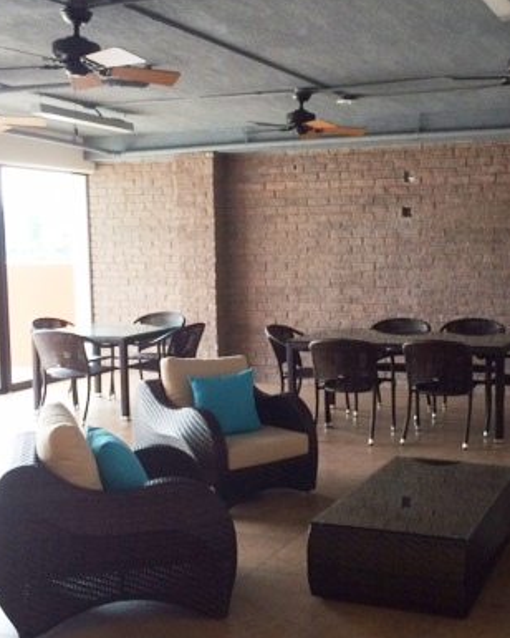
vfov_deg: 39.5
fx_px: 887
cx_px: 325
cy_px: 321
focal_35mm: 47
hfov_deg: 31.9
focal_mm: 4.15
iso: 100
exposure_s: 1/30
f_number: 2.2
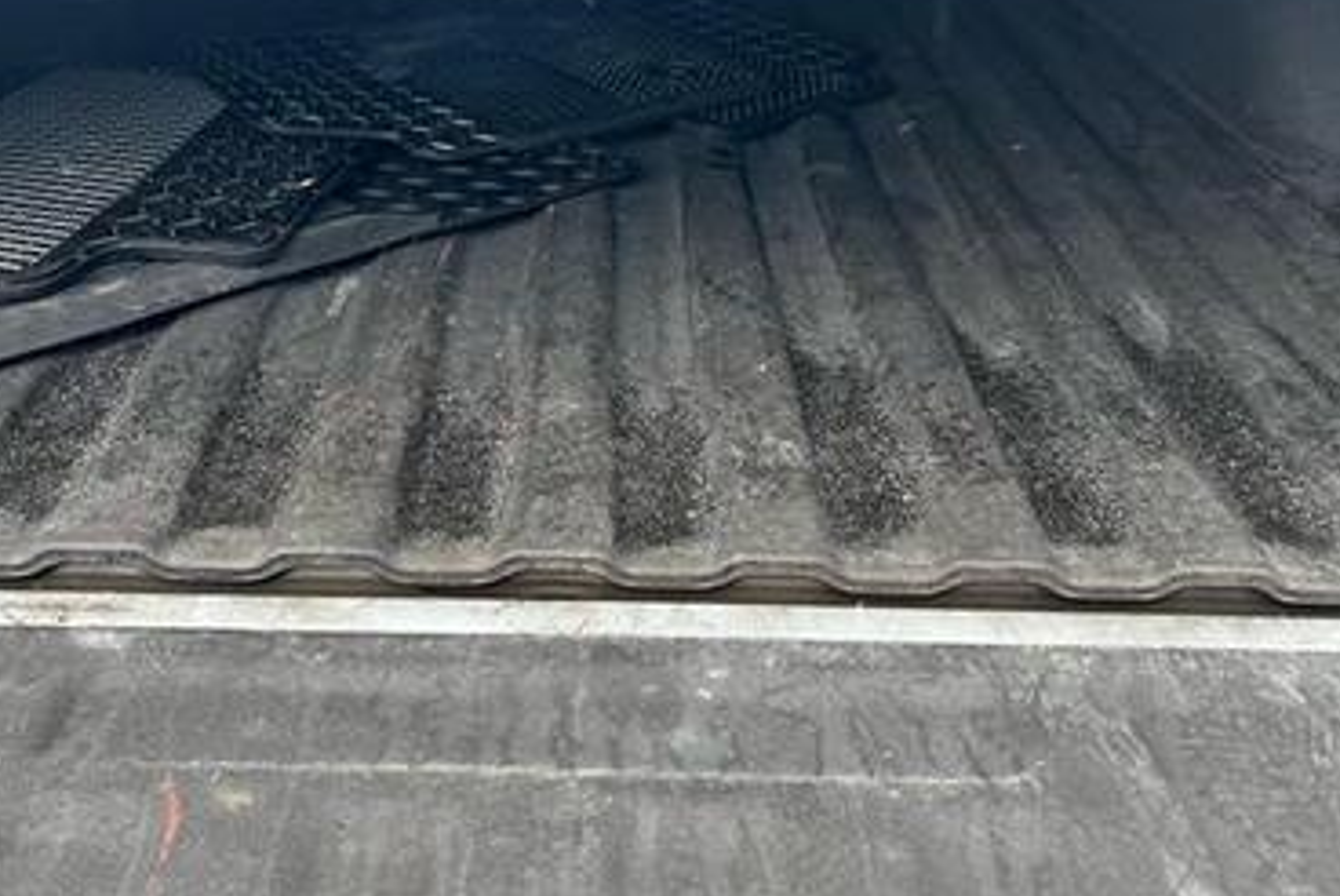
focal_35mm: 37
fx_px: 1378
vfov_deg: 35.2
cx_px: 655
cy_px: 226
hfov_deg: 51.8
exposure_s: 1/121
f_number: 1.5
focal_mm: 5.7
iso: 125
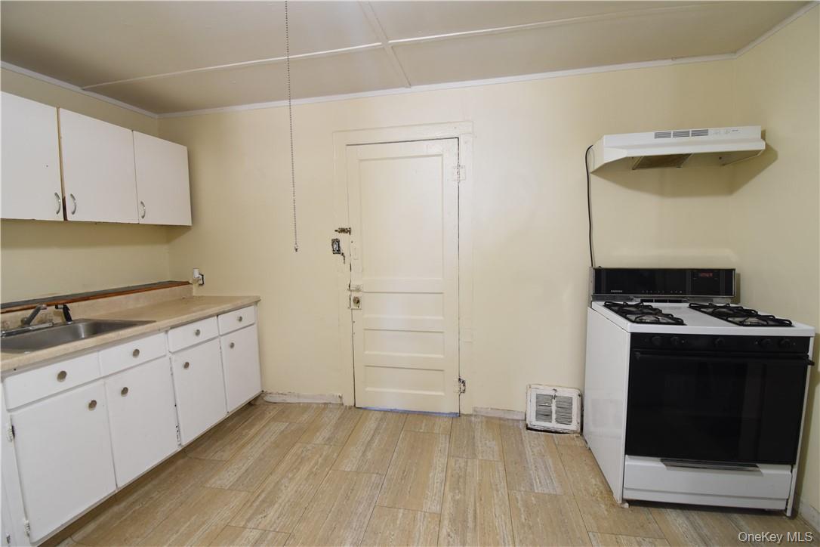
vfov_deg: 77.3
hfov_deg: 100.4
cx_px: 410
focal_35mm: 15
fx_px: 342
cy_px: 274
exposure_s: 1/10
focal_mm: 10
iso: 800
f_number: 7.1
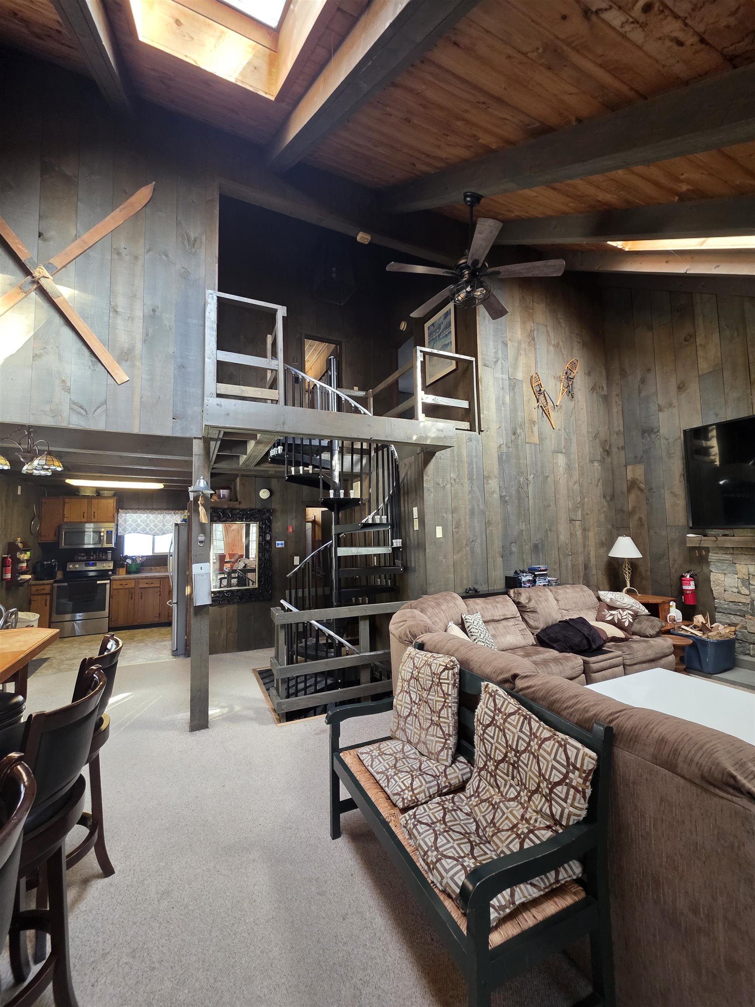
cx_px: 378
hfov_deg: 89.9
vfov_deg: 106.2
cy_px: 504
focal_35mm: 13
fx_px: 378
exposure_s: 1/60
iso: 250
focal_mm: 2.2
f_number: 1.9
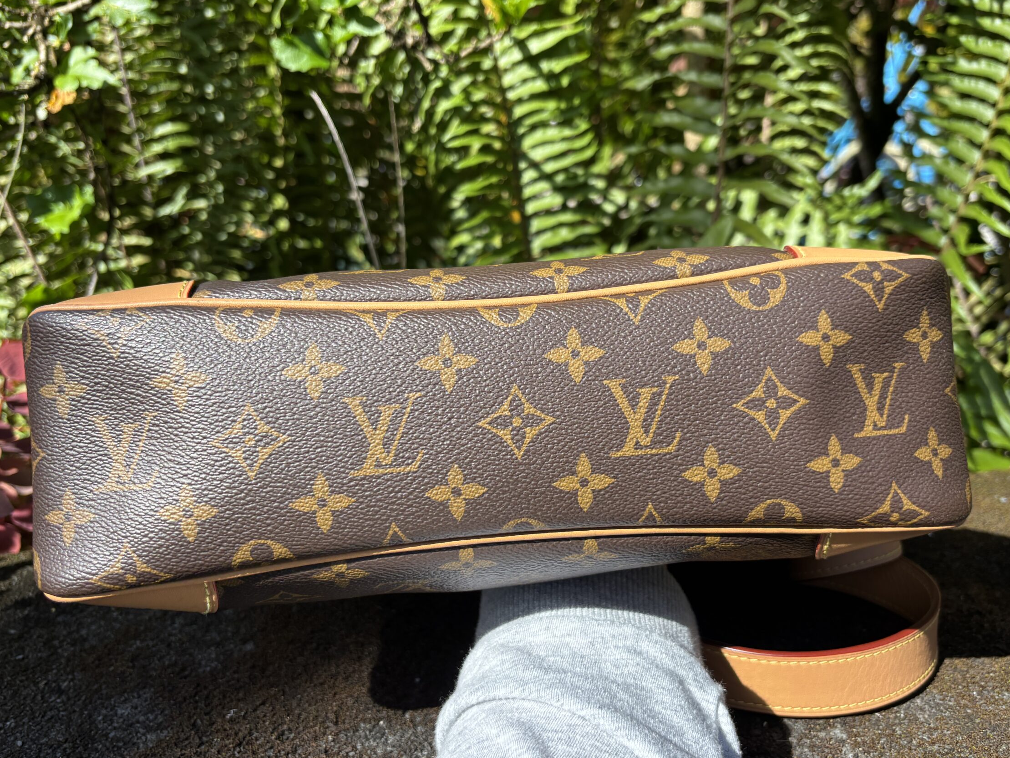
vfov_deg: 46.8
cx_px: 510
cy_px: 396
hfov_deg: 60.0
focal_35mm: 30
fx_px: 875
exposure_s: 1/1080
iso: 50
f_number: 1.6
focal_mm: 5.96
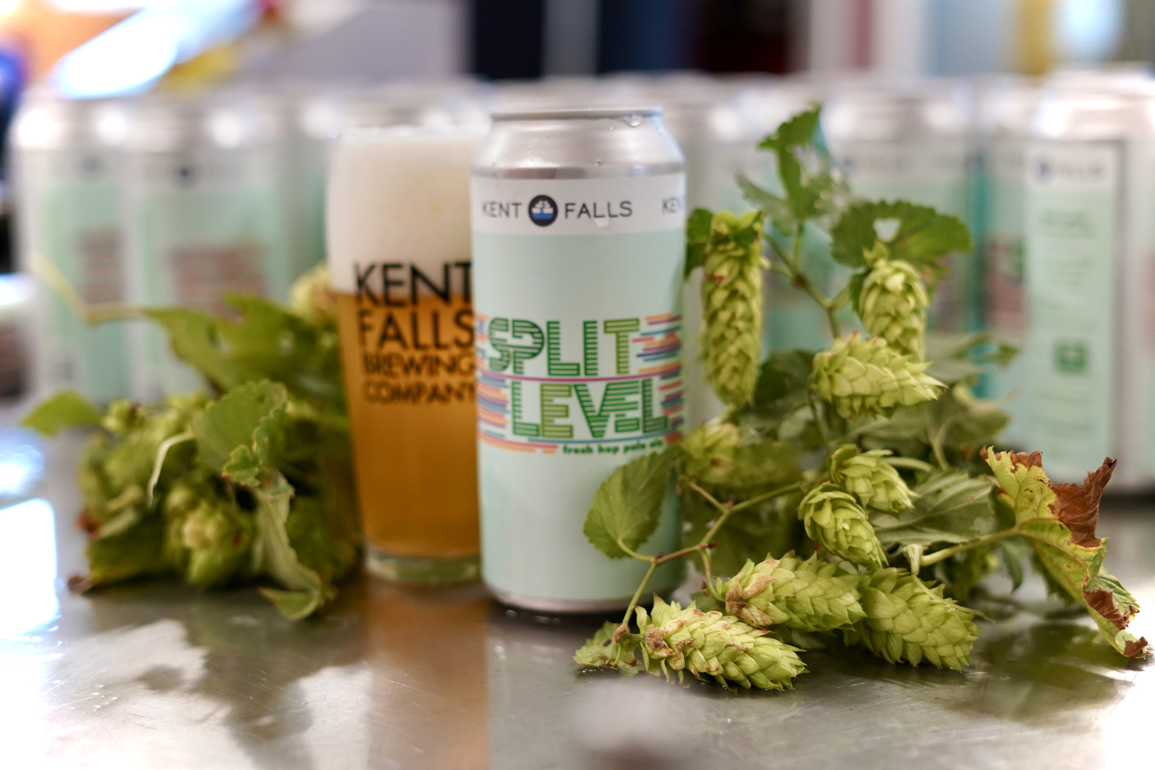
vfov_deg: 27.0
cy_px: 385
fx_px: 1604
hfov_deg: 39.6
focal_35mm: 50
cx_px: 578
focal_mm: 50
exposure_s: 1/160
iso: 1600
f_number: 2.8
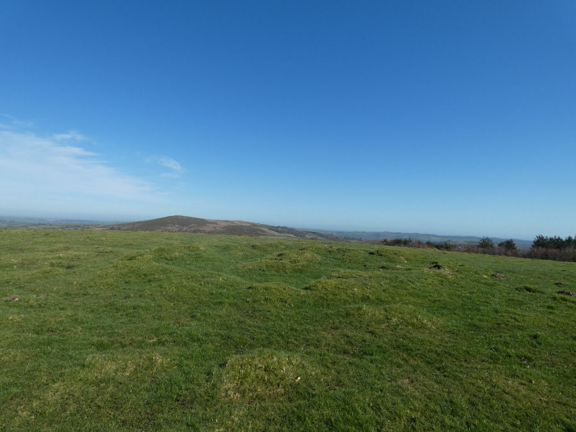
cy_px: 216
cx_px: 288
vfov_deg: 66.0
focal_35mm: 20
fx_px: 333
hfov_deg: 81.7
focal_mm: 3.6
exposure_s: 1/800
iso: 80
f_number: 4
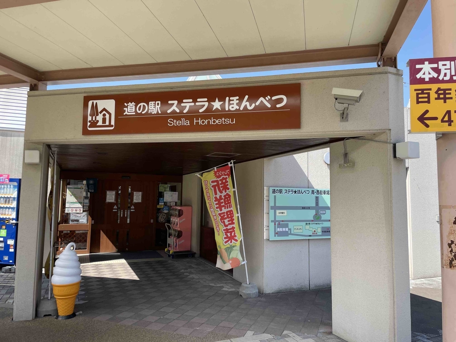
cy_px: 171
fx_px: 343
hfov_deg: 67.3
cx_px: 228
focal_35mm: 26
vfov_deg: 53.1
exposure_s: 1/1276
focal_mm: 4.2
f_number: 1.6
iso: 32
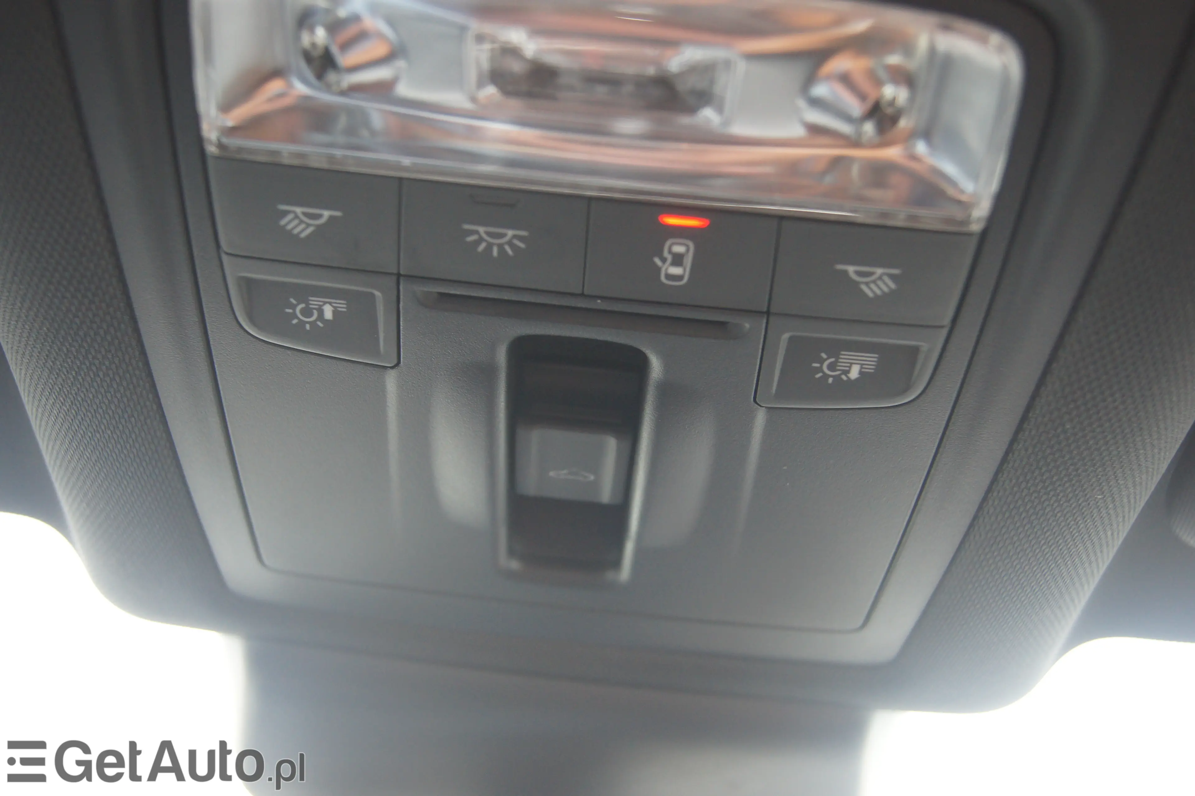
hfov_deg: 49.6
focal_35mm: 39
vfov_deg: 34.2
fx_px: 1294
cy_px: 398
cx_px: 598
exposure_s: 1/50
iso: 640
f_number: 4.5
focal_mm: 26
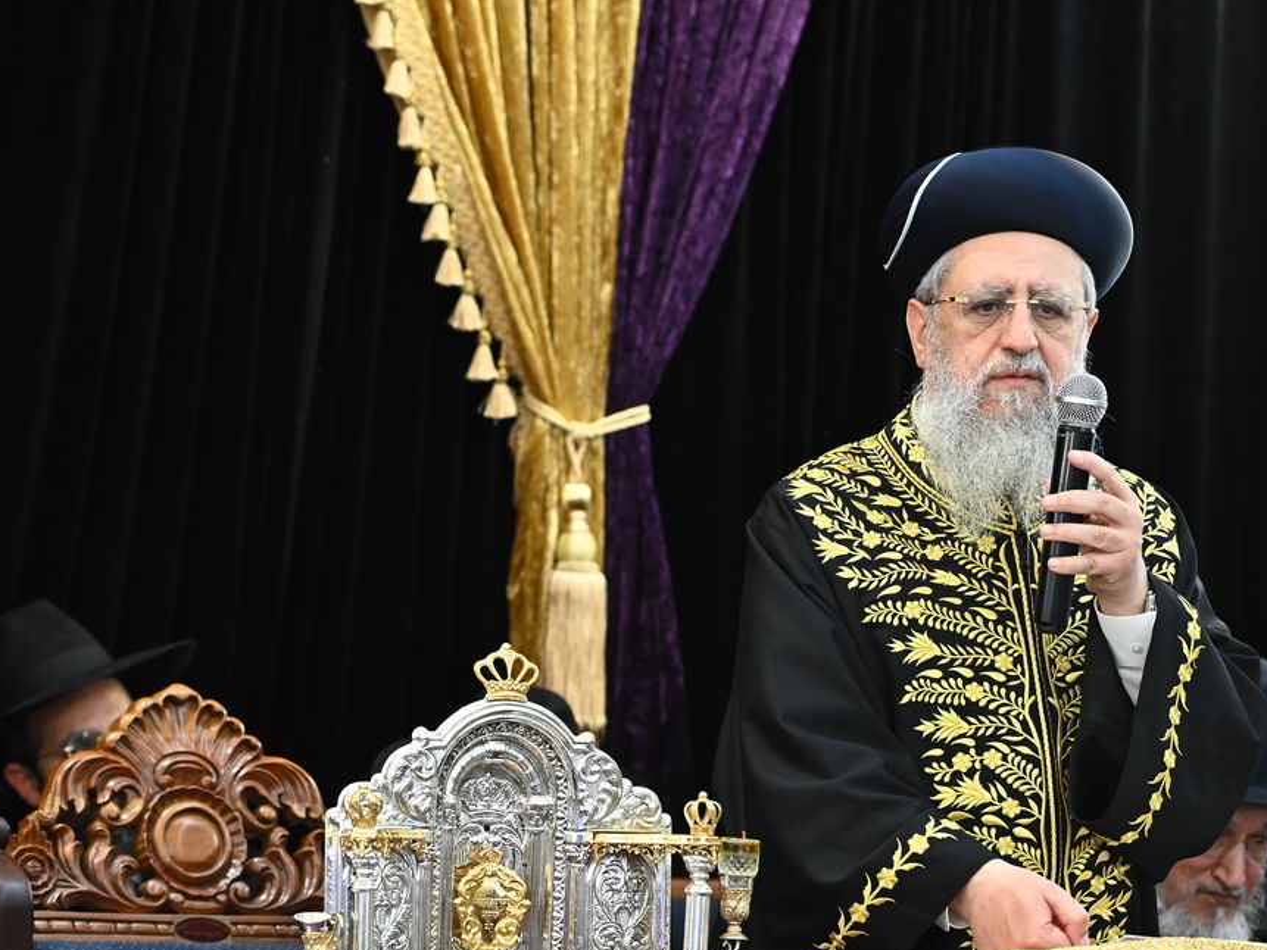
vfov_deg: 9.0
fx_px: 6003
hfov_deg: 12.0
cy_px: 610
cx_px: 489
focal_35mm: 164
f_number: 5
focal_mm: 105
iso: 1600
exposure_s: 1/160
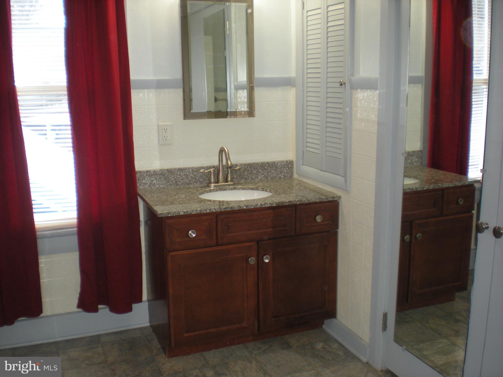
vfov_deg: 37.7
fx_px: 552
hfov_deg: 49.0
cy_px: 188
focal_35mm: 38
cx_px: 252
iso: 114
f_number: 3.1
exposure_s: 1/30
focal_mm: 6.3
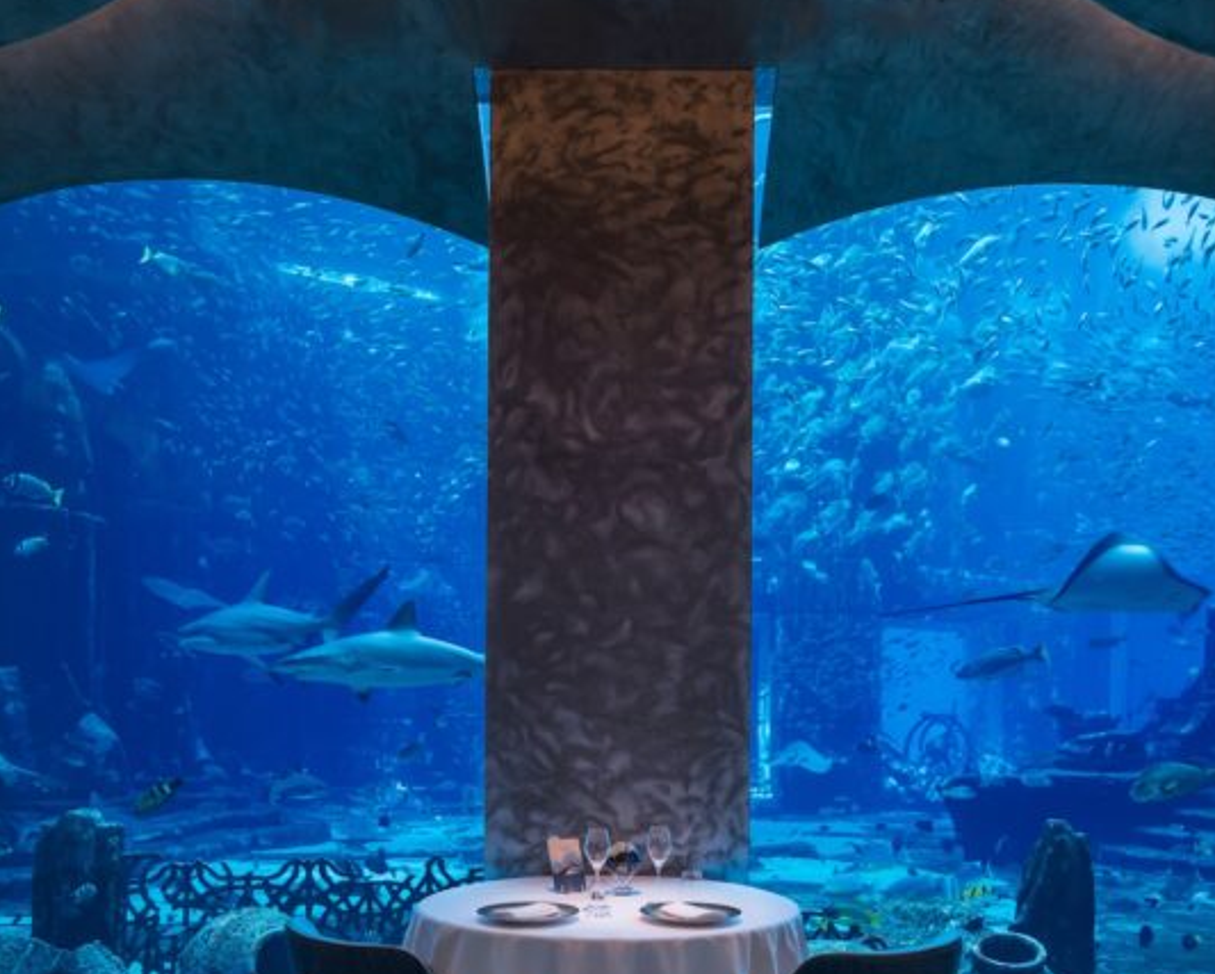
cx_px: 622
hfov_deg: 60.4
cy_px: 731
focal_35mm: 29
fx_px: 1043
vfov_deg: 48.1
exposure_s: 1/25
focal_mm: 16
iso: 125
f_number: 5.6
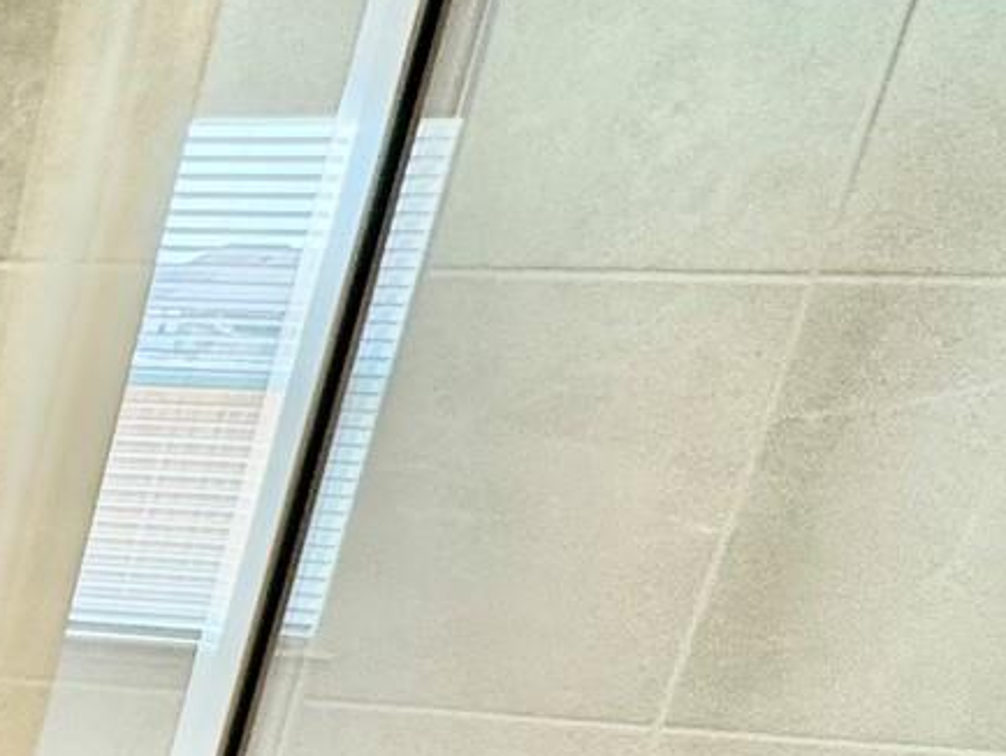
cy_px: 916
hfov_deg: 16.5
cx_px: -1254
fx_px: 1919
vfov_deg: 20.7
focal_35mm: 66
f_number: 2.2
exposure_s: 1/120
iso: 100
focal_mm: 2.22
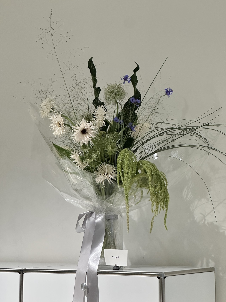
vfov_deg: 25.3
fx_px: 670
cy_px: 151
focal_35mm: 77
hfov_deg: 19.1
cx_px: 113
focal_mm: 9
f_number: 2.8
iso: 400
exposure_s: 1/120
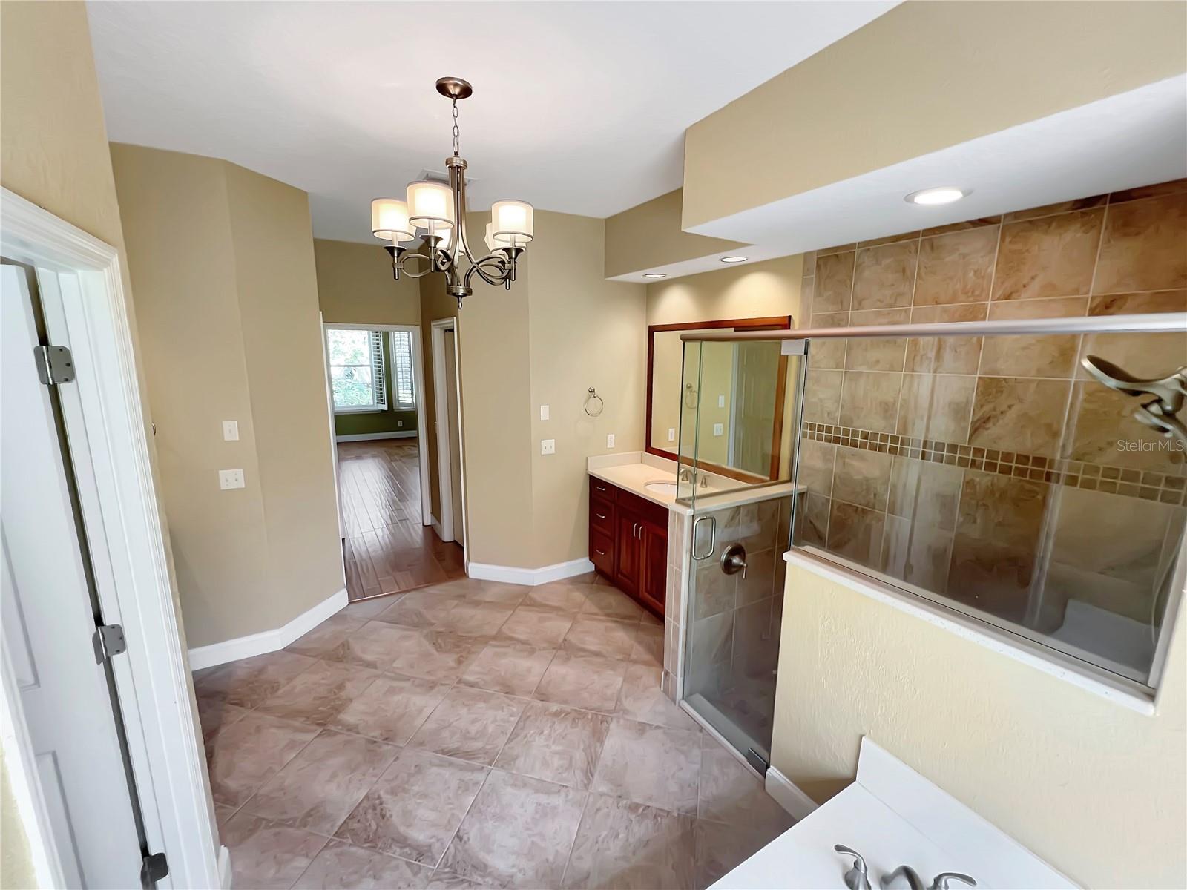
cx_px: 594
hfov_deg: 106.2
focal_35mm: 13
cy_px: 445
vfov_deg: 89.9
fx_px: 446
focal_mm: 1.57
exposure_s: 1/120
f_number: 1.8
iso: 200
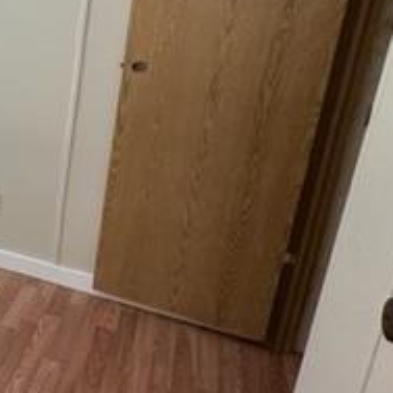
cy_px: 135
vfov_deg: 39.6
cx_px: -179
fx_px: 539
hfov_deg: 28.3
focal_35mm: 42
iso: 320
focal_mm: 2.22
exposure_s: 1/60
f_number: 2.2
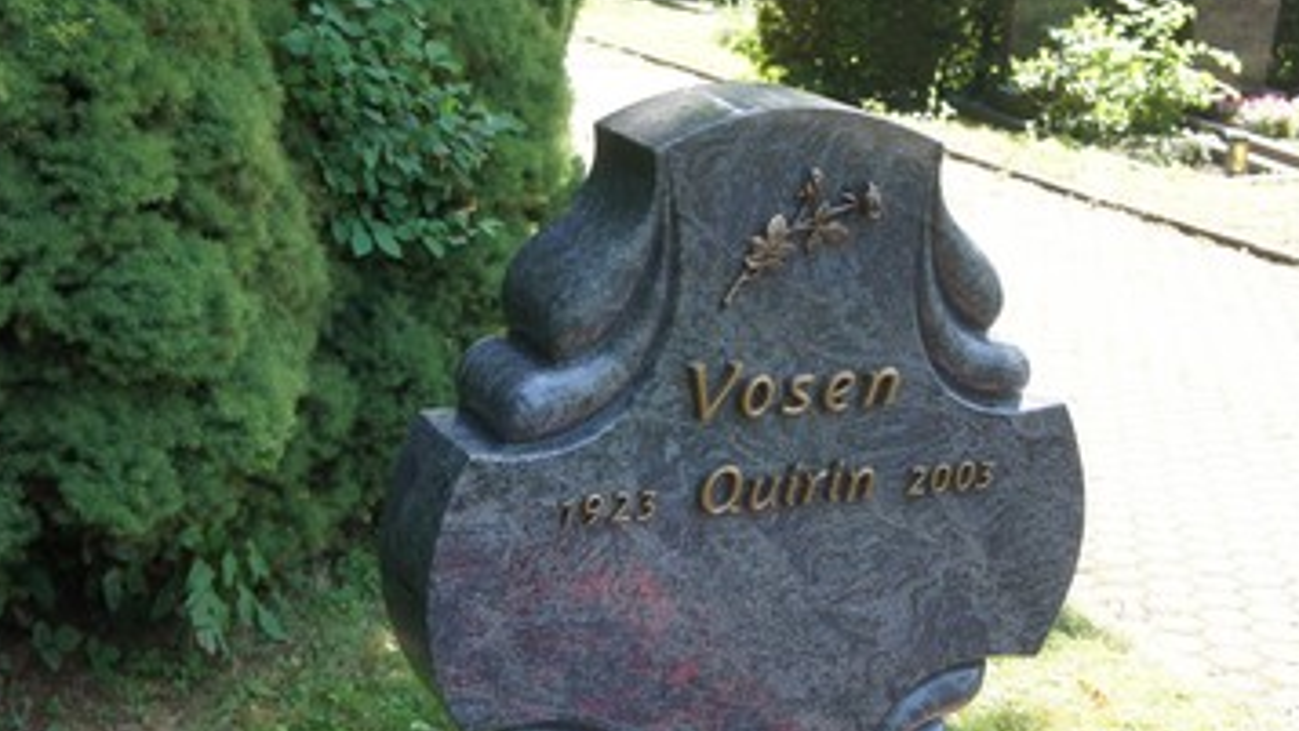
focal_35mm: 63
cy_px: 418
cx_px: 720
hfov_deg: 33.5
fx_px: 2159
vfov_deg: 19.2
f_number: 5.6
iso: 500
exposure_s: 1/250
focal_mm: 31
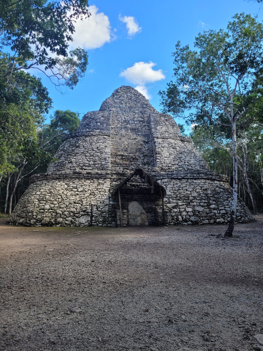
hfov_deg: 53.1
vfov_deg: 67.3
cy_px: 176
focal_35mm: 26
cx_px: 132
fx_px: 263
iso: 40
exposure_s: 1/606
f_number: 1.8
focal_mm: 5.4
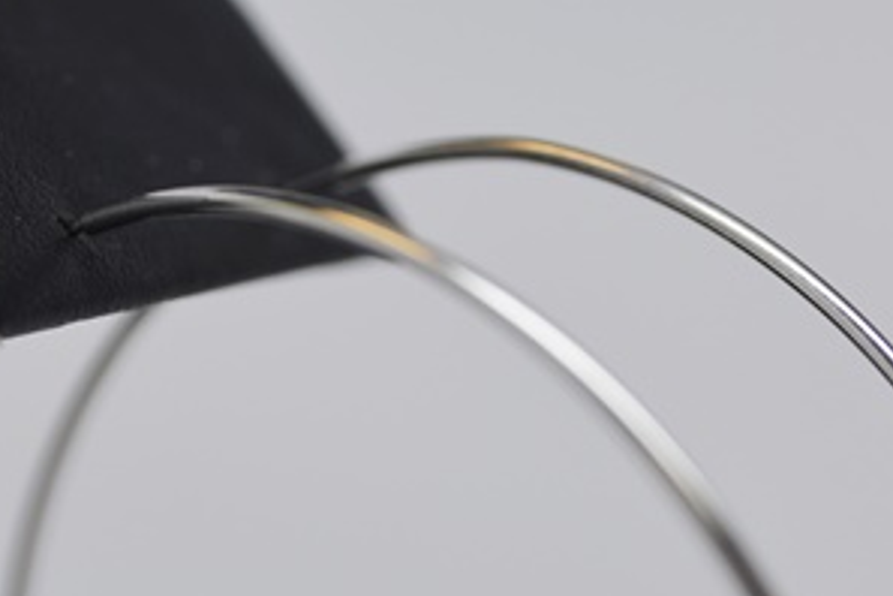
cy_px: 256
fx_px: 2257
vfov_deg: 15.0
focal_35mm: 91
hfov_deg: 22.3
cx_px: 331
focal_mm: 30
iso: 400
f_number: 5.6
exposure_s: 1/125
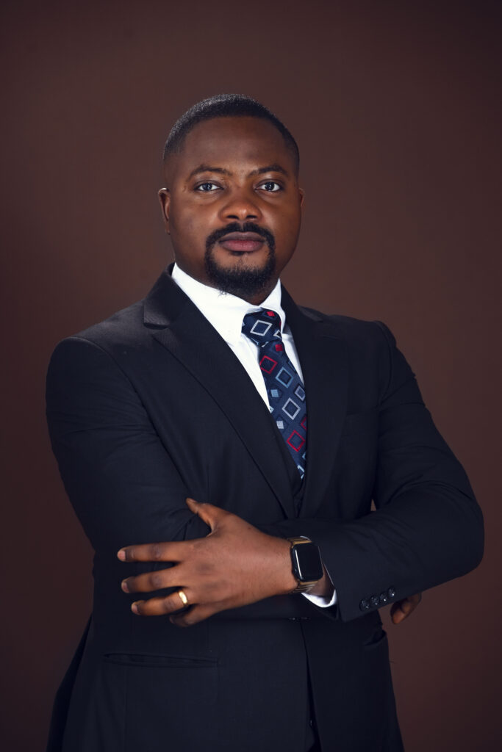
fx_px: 3241
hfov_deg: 8.9
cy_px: 376
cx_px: 251
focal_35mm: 155
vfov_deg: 13.2
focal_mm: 155
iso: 320
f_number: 5
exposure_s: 1/200
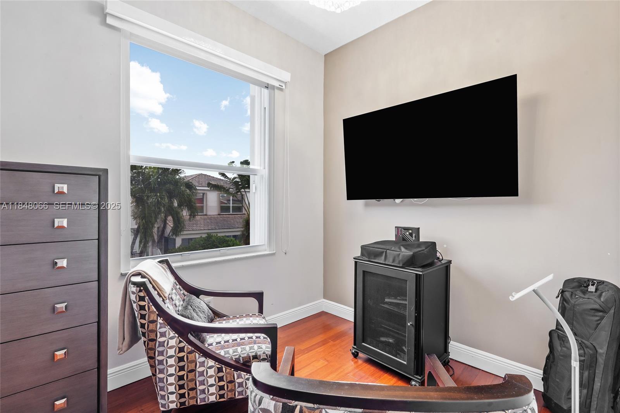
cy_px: 206
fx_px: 284
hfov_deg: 95.0
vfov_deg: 72.0
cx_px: 310
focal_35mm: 16
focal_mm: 16.5
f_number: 13
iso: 250
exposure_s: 1/2
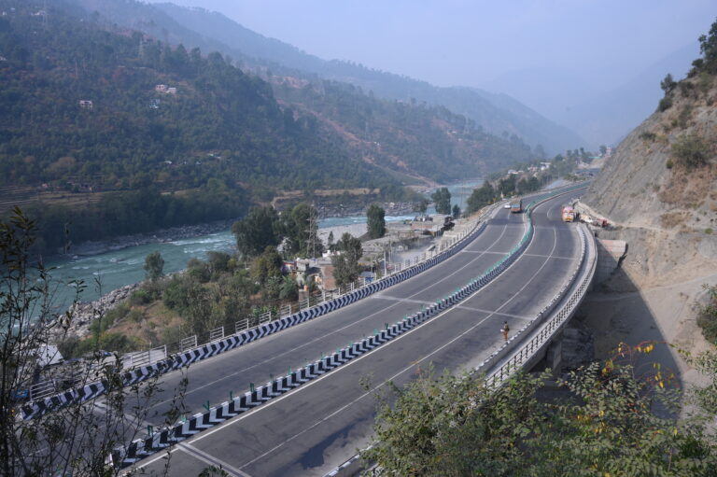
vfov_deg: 43.6
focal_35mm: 30
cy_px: 238
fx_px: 597
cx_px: 358
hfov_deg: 62.0
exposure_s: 1/125
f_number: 11
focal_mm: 30
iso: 125
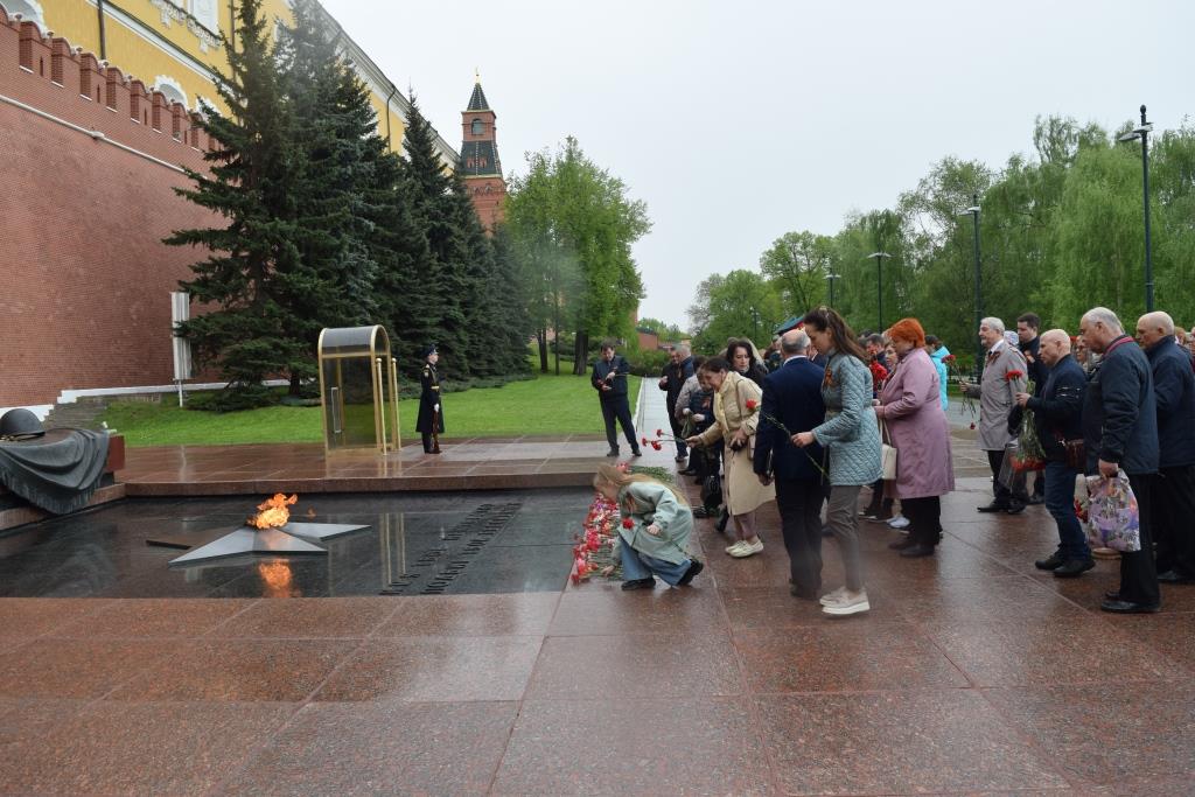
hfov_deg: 67.4
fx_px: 896
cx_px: 598
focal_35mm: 27
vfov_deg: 47.9
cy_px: 398
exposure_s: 1/250
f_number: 8
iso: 360
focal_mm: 18
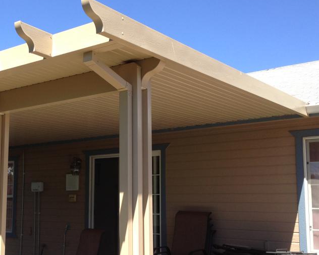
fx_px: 481
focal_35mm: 51
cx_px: 91
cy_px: 149
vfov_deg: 29.6
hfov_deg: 36.1
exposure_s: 1/623
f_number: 2.4
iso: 50
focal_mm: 4.13
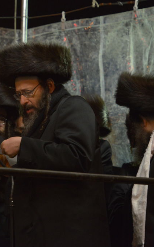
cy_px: 124
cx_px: 19
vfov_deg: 5.7
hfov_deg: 3.6
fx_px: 2474
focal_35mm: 368
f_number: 5.6
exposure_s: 1/80
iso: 3200
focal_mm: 240
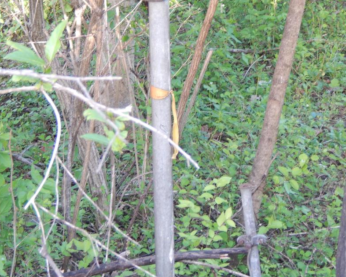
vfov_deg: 10.7
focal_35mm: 145
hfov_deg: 13.3
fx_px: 1485
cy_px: 130
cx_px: 205
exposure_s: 1/30
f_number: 4.6
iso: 250
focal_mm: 20.5
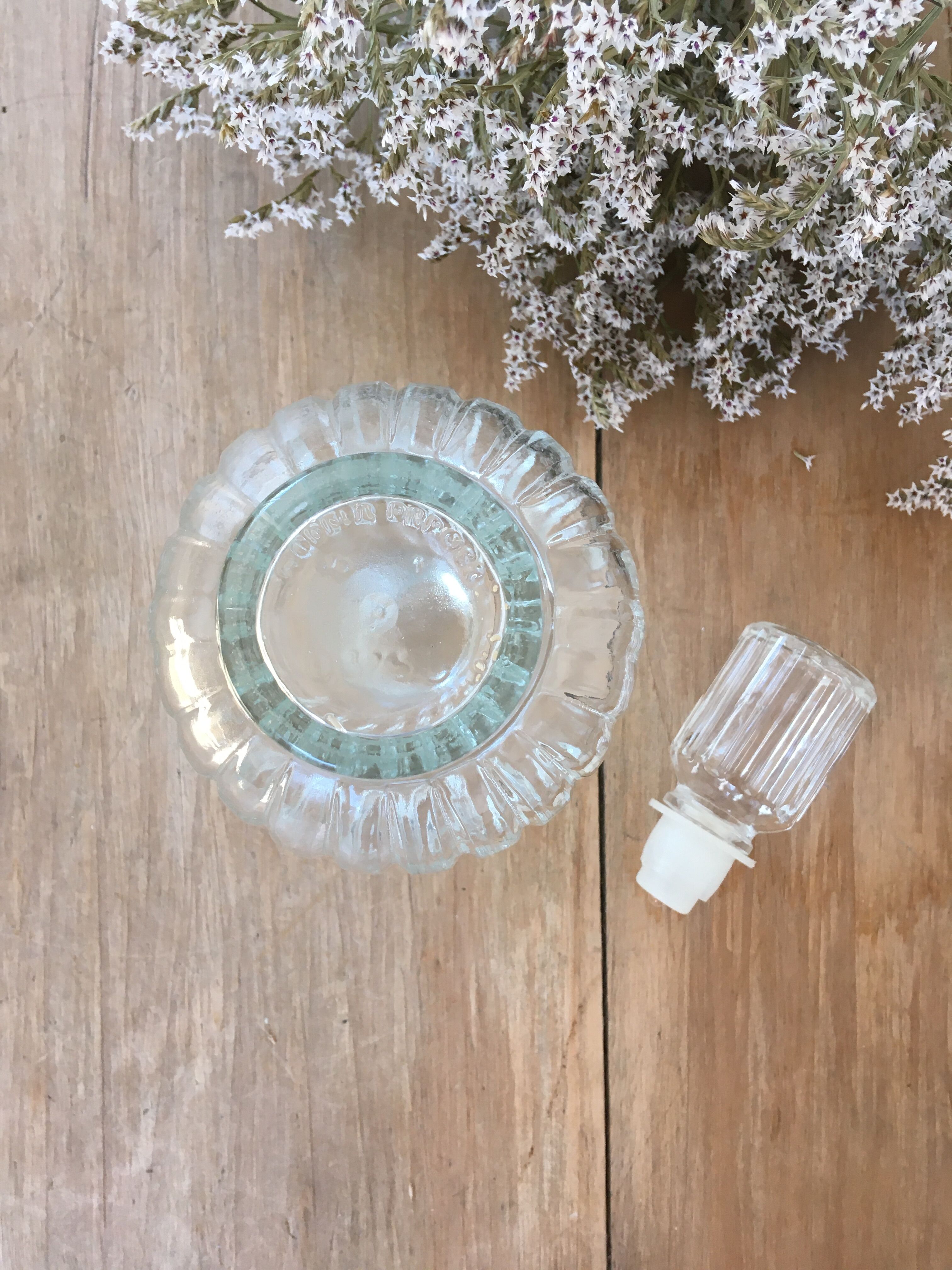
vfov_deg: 61.7
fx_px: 1063
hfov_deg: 48.2
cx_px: 476
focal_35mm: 29
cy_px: 635
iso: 32
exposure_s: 1/33
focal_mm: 4.15
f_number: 2.2
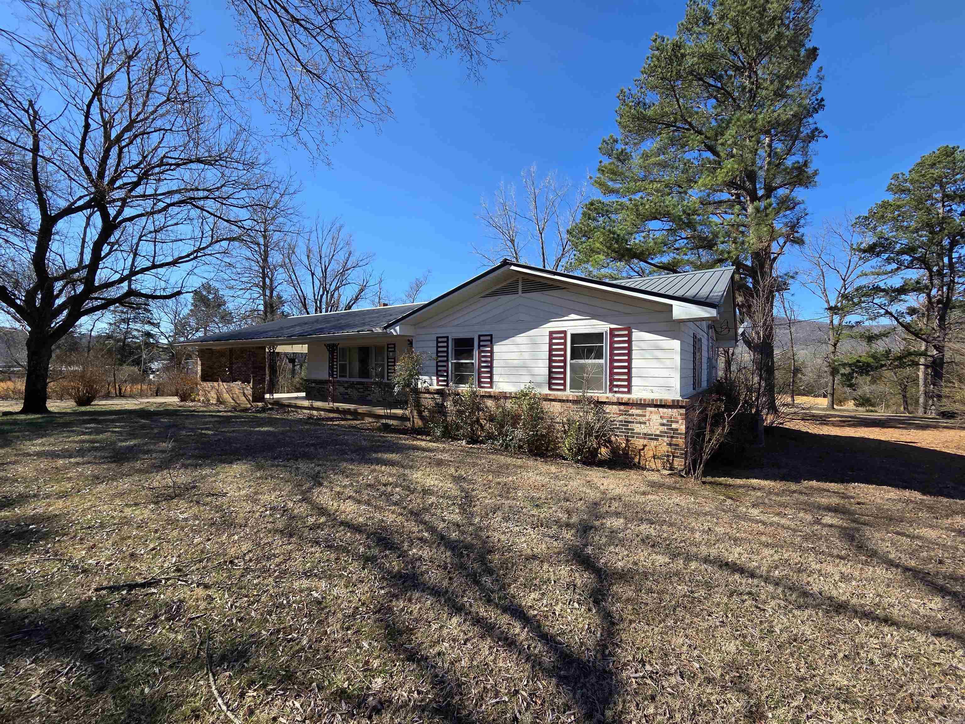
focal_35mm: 13
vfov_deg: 89.9
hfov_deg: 106.2
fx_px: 362
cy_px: 362
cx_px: 482
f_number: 2.2
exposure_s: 1/1208
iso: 50
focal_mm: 2.2
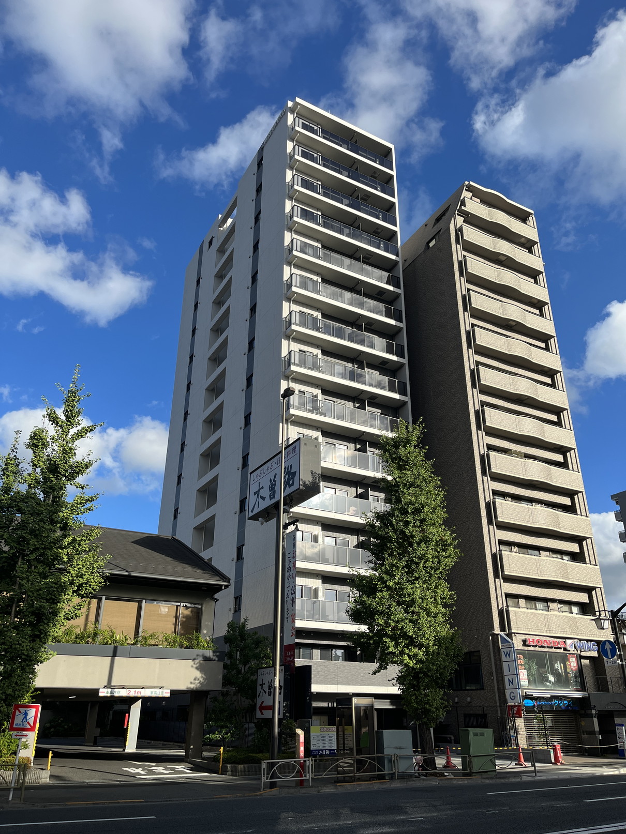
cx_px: 313
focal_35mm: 26
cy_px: 417
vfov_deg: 67.3
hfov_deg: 53.1
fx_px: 627
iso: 50
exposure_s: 1/2571
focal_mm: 5.1
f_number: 1.6
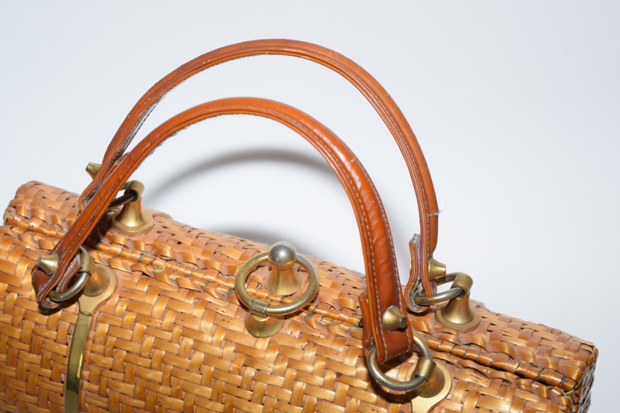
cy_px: 223
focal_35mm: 100
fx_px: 1715
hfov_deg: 20.5
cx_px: 276
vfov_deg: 13.7
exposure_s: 1/60
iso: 450
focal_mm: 55
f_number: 5.6
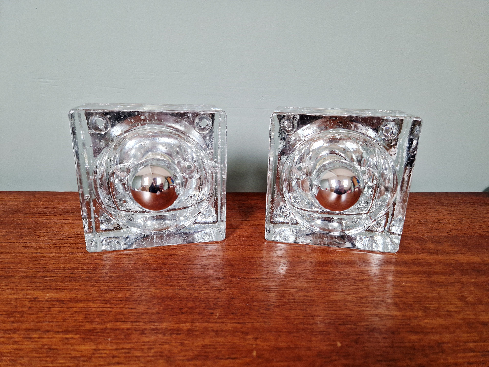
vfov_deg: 58.9
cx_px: 244
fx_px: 325
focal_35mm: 23
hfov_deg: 73.9
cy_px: 184
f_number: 1.8
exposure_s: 1/100
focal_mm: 5.4
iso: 250
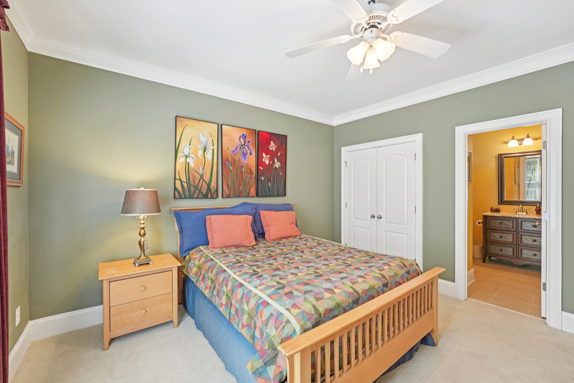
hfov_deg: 104.3
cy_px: 192
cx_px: 287
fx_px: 223
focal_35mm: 14
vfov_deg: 81.2
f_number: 8
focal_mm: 14
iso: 320
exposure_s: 1/13
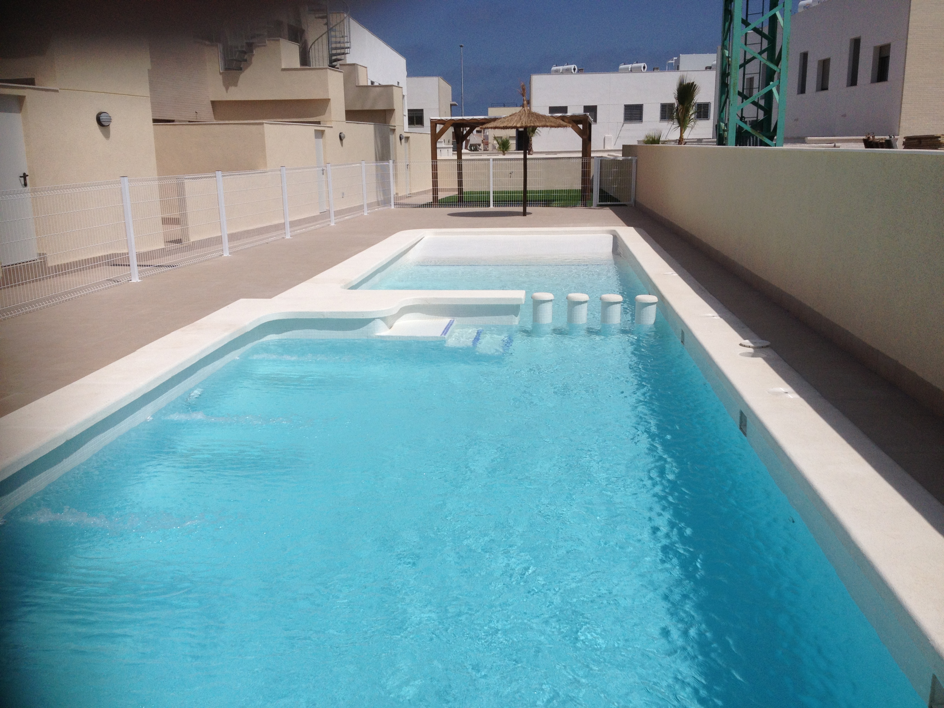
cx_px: 472
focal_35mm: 35
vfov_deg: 40.7
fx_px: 954
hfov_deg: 52.6
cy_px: 354
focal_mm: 4.28
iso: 64
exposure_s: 1/6135
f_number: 2.4
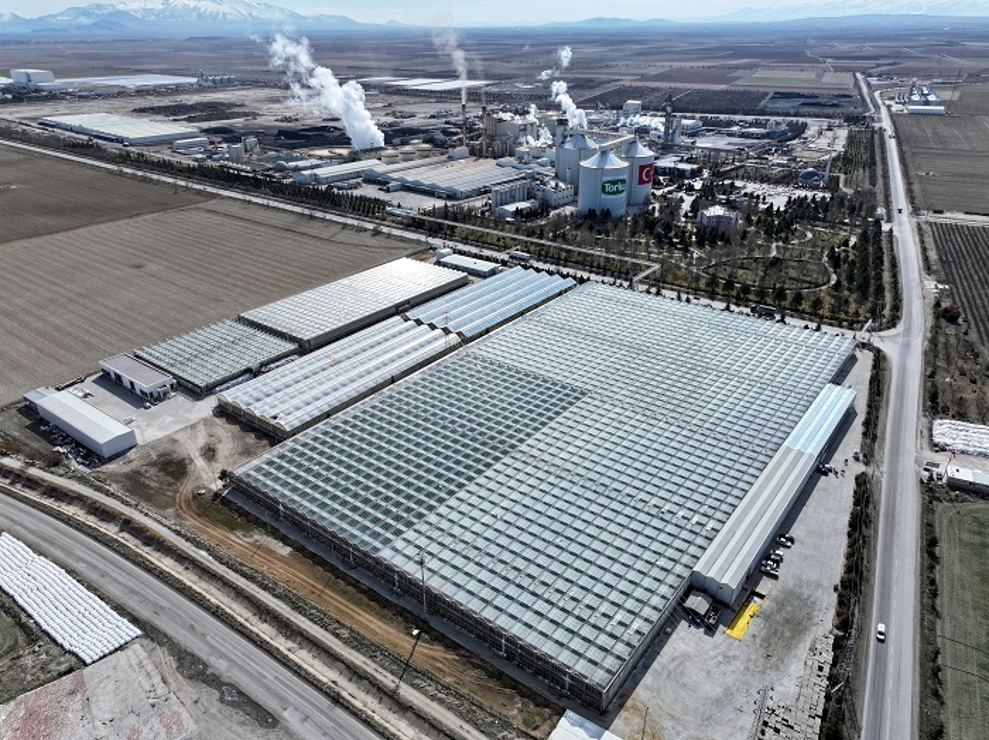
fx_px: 685
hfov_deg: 71.6
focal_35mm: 24
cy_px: 370
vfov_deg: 56.8
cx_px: 494
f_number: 2.8
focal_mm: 12.29
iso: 110
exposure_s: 1/2500
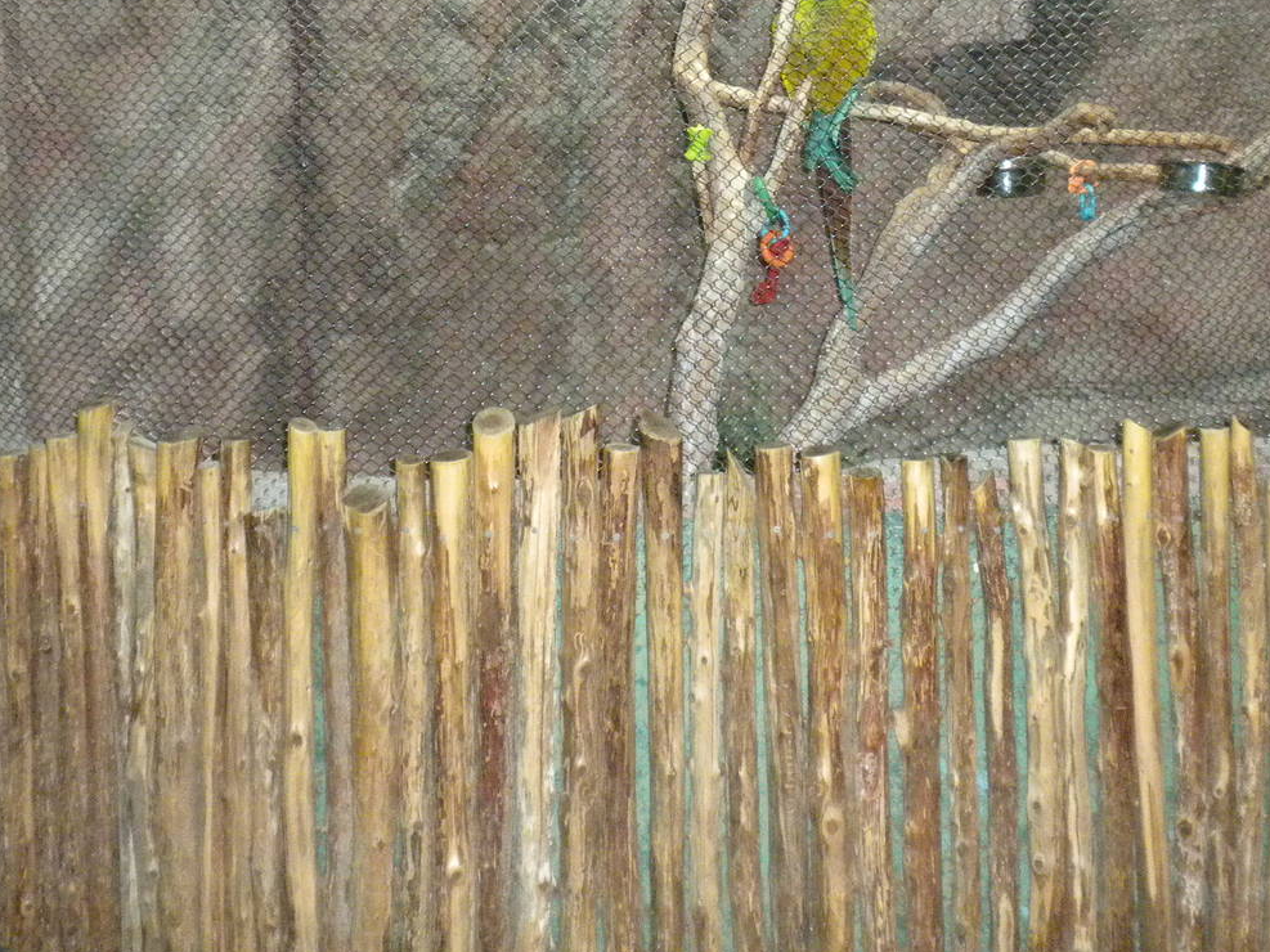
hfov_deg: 32.2
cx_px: 656
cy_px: 187
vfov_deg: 24.0
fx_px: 2201
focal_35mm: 60
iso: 744
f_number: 3.5
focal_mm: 6.6
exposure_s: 1/30
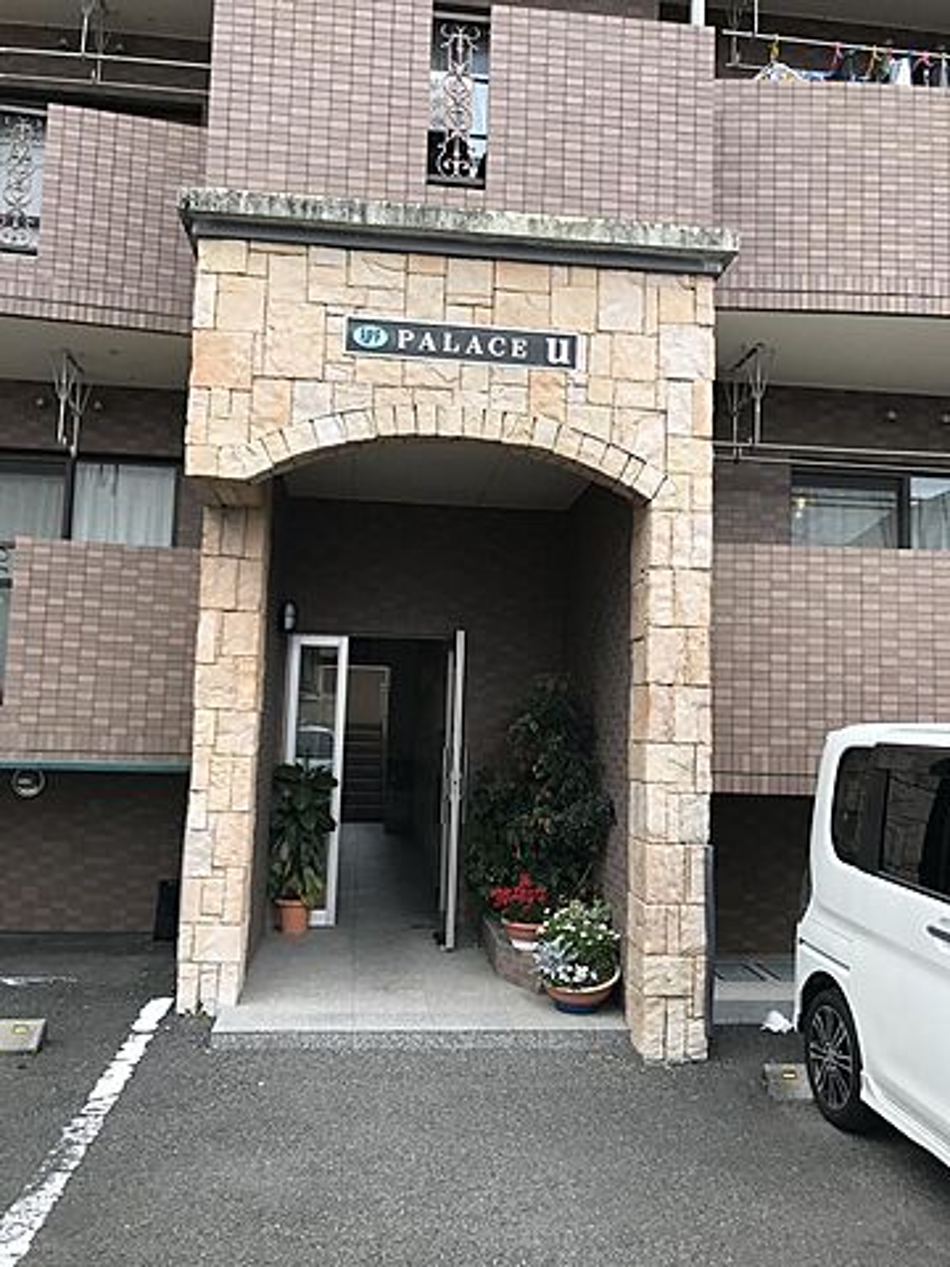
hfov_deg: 49.7
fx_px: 1025
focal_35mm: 28
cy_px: 634
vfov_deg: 63.4
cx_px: 475
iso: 20
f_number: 1.8
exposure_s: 1/360
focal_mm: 3.99
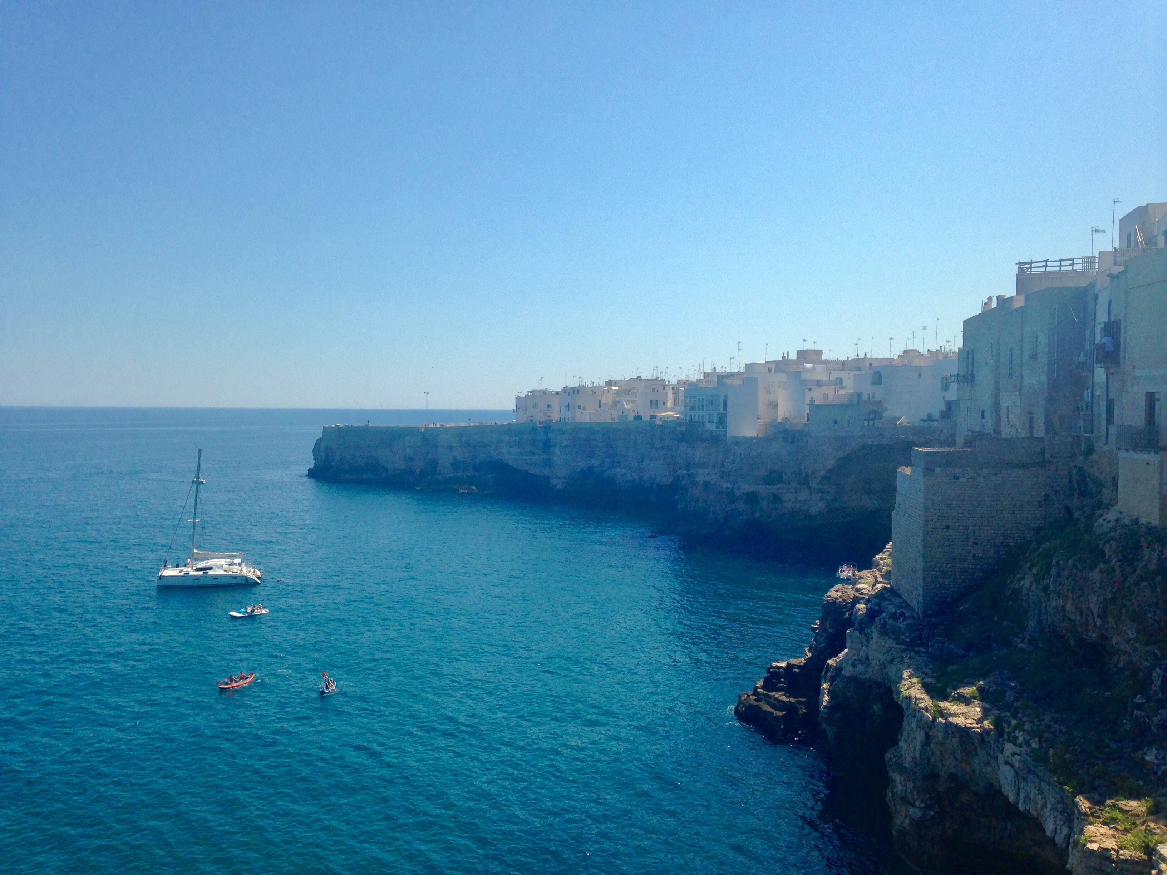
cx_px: 584
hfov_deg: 55.4
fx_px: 1113
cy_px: 438
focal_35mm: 33
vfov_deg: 42.9
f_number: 2.4
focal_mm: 4.12
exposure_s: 1/2088
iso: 50
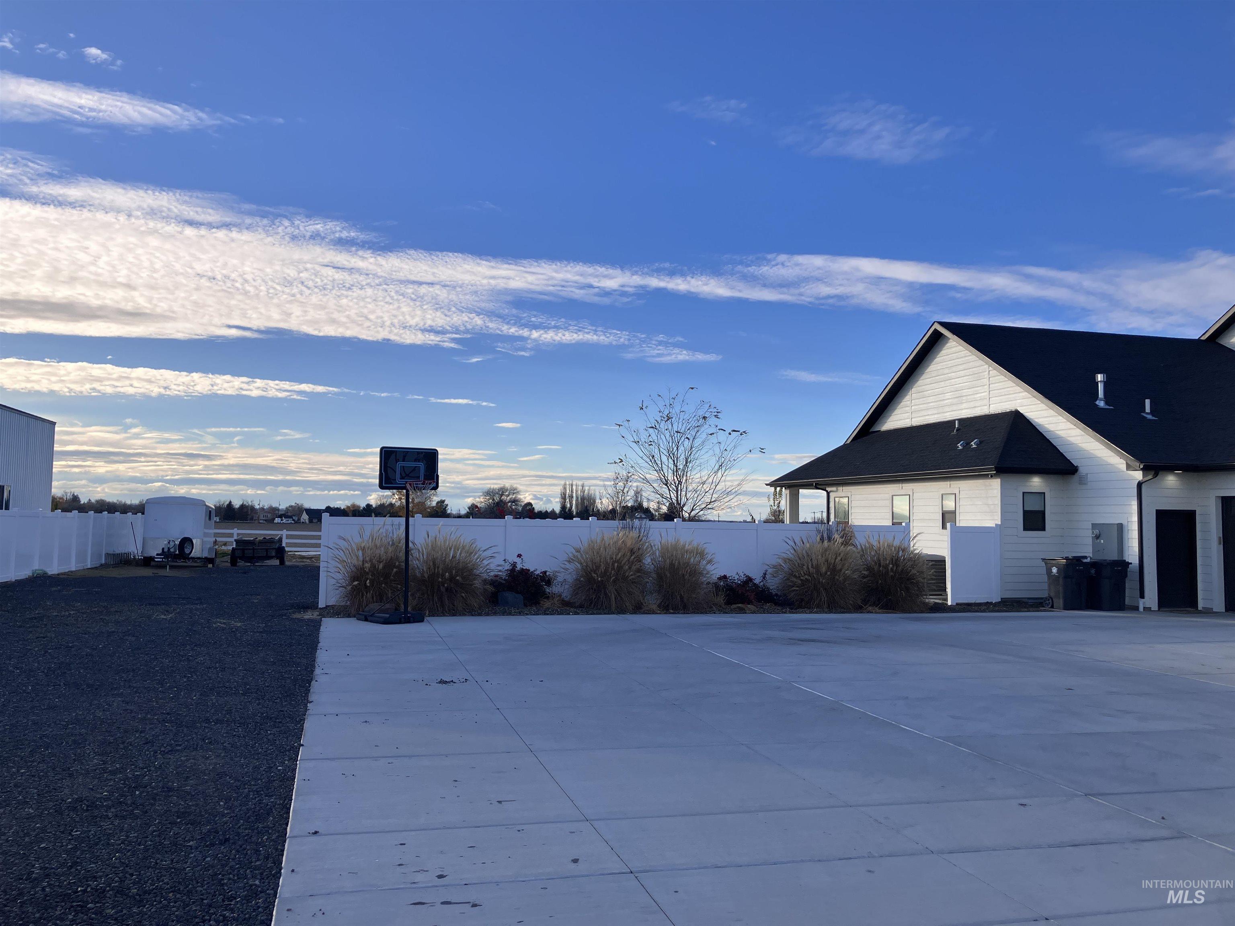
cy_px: 463
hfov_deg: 63.4
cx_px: 618
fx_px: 999
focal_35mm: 28
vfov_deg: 49.7
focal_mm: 3.99
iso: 32
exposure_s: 1/1429
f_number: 1.8
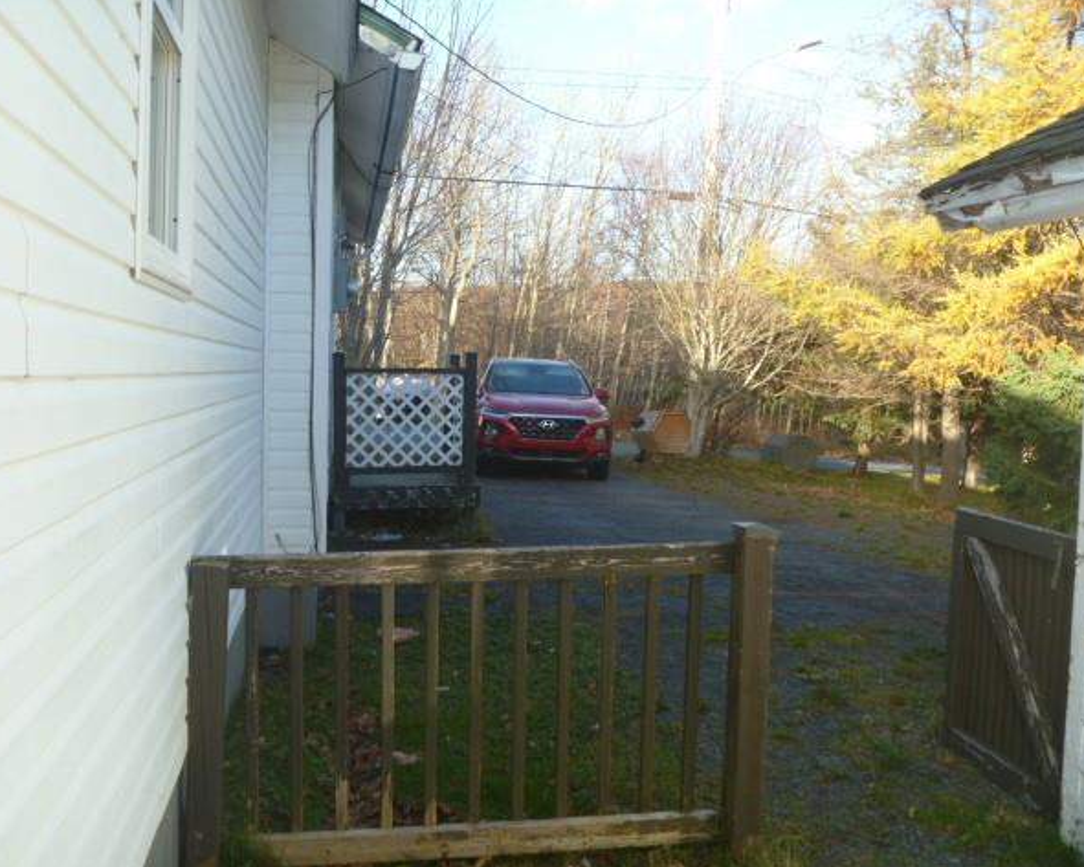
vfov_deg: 40.1
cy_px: 434
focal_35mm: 37
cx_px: 508
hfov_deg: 49.0
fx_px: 1187
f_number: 3.5
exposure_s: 1/125
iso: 80
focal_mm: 6.3
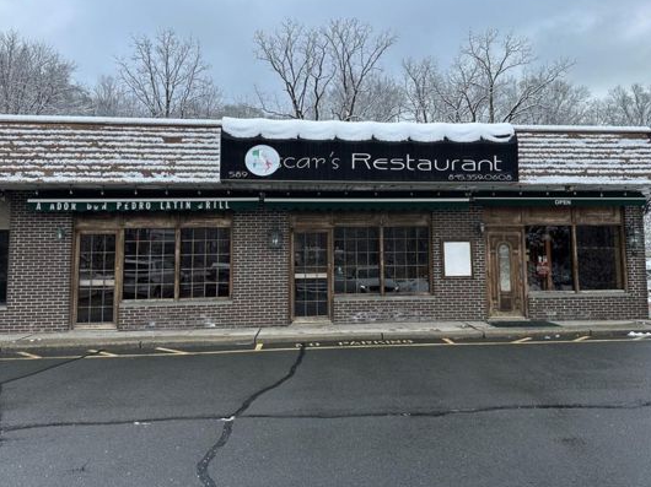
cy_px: 202
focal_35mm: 29
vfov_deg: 48.0
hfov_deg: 61.6
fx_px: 545
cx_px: 351
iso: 80
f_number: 1.78
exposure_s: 1/2110
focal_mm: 6.86
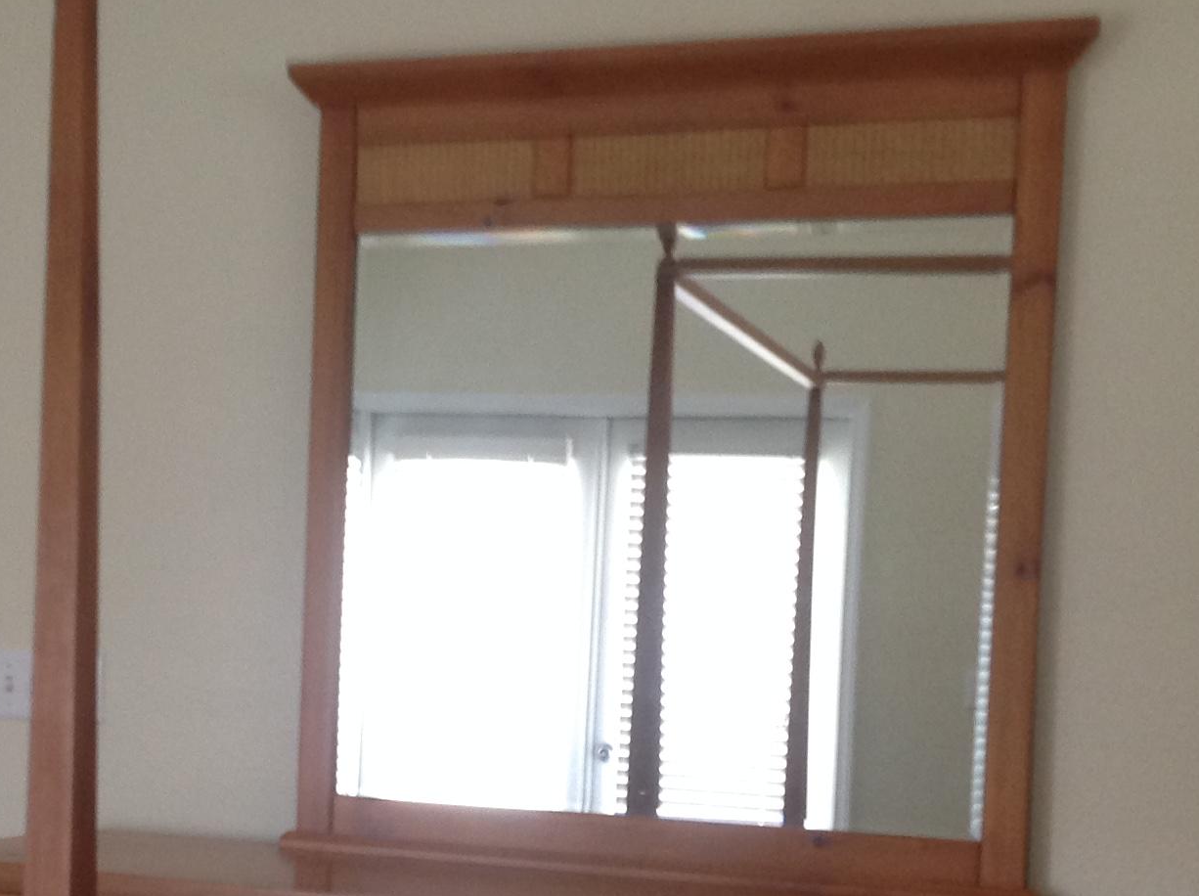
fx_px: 2560
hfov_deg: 26.0
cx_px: 286
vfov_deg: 19.7
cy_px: 688
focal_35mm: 74
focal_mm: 4.28
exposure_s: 1/15
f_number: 2.4
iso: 125
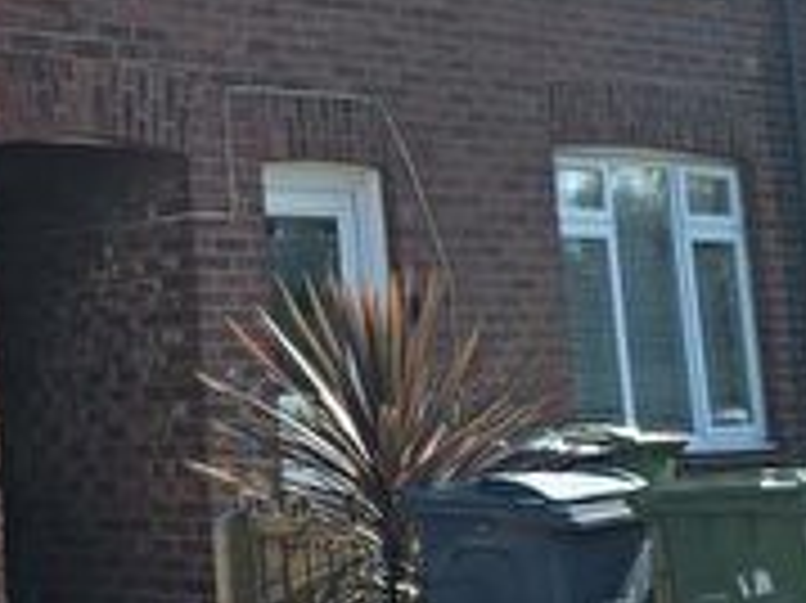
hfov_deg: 20.4
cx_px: -149
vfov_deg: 16.2
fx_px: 2094
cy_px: 79
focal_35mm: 90
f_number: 1.7
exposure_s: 1/551
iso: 12
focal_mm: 6.3
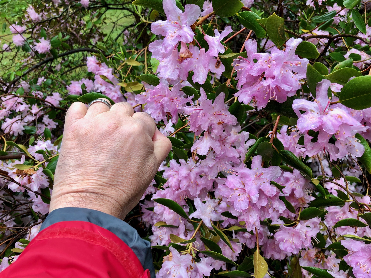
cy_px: 139
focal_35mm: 28
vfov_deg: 49.7
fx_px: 300
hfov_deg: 63.4
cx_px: 186
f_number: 1.8
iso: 25
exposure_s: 1/120
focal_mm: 3.99
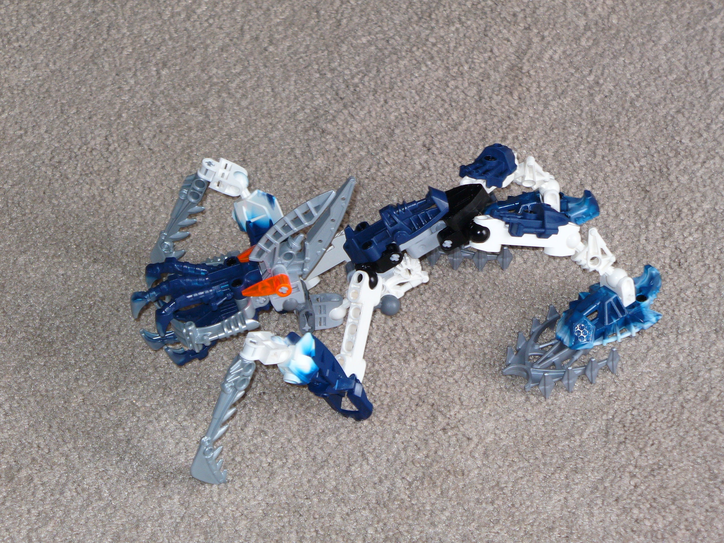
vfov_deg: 11.7
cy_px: 272
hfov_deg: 15.5
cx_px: 362
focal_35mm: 127
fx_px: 2656
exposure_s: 1/30
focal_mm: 21
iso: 100
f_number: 3.7
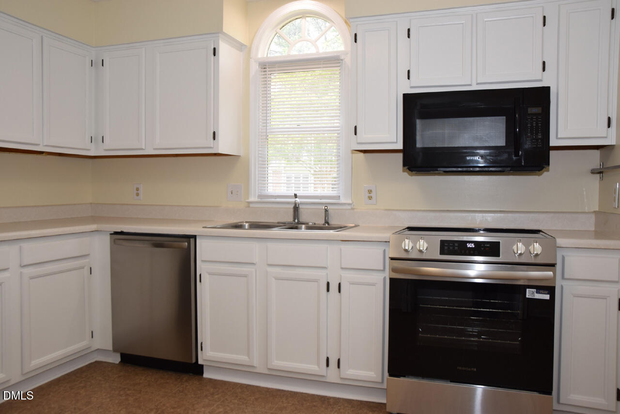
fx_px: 517
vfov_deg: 43.7
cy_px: 207
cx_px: 310
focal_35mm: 30
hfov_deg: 61.9
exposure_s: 1/80
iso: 400
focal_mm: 20
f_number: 4.5
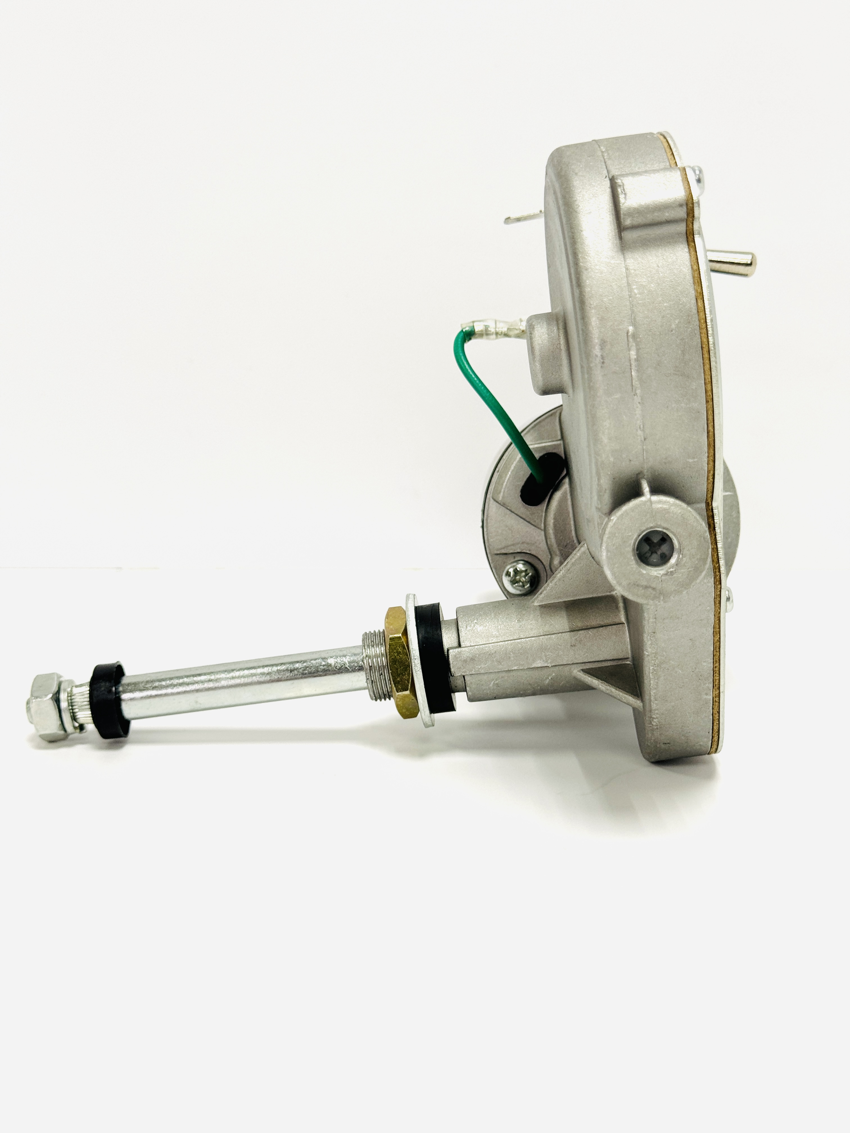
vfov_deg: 39.7
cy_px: 566
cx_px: 425
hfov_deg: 30.3
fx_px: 1572
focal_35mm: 48
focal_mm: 6.76
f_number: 1.78
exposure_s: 1/100
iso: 50
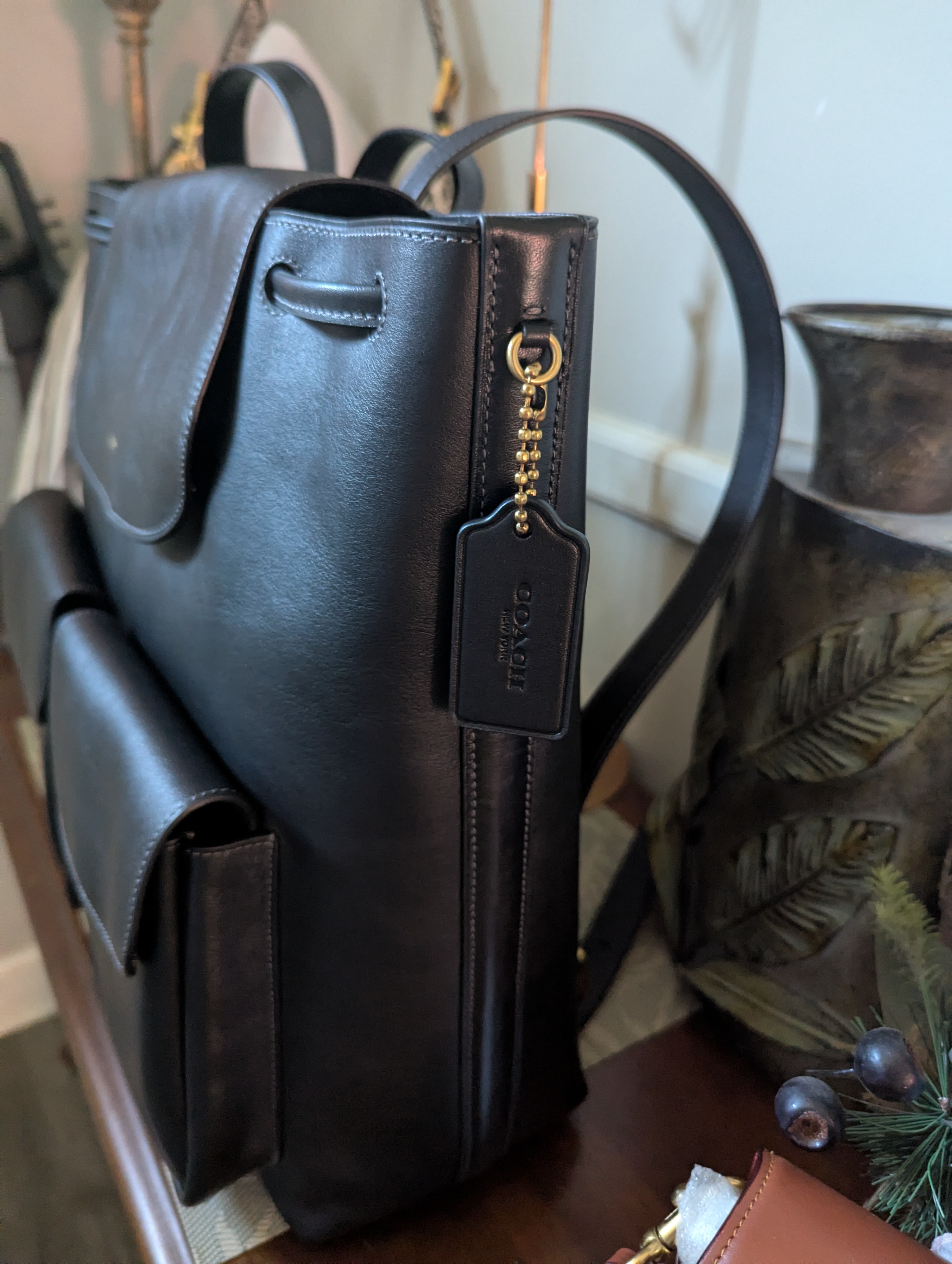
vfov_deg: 71.5
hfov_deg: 56.9
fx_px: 878
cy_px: 632
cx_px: 476
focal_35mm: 24
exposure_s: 1/28.2
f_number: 1.85
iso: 1796
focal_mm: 6.81
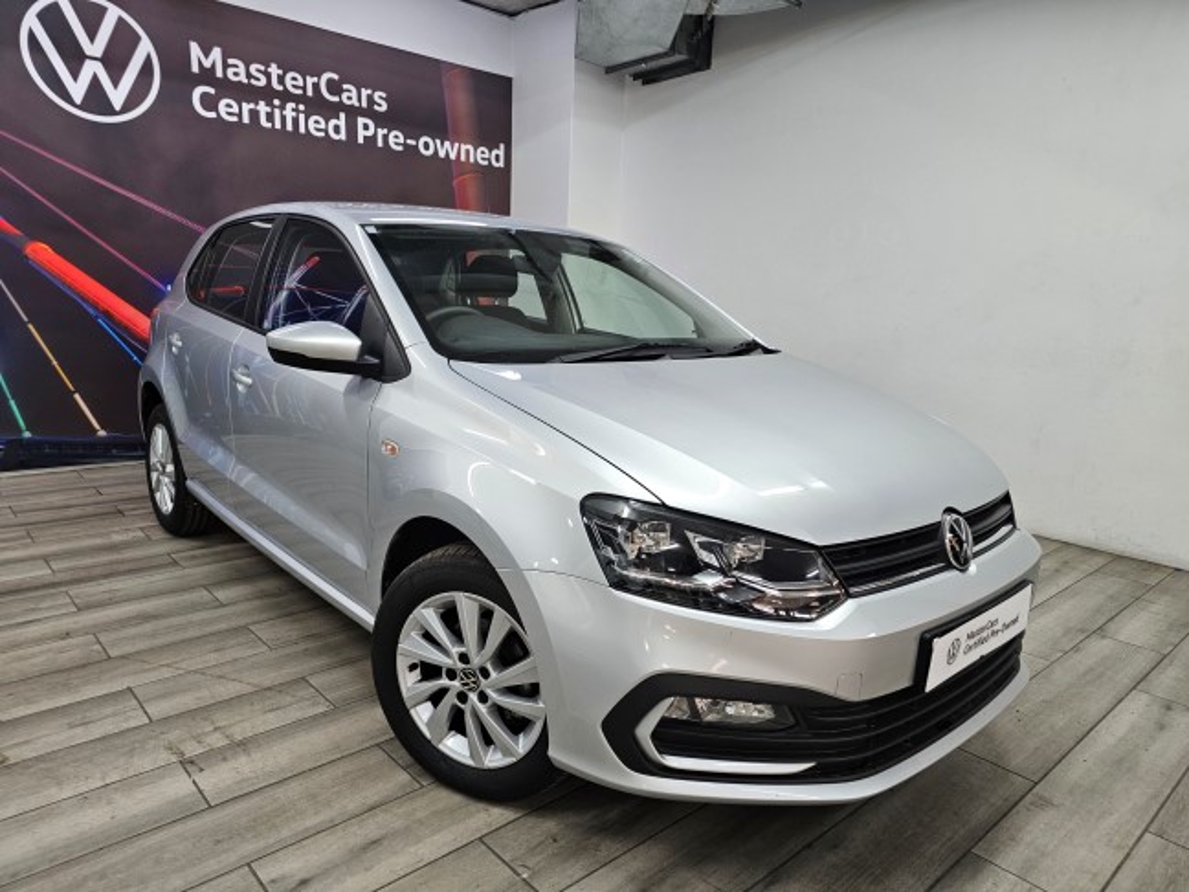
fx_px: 790
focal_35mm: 23
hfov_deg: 73.9
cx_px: 594
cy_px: 446
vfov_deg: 58.9
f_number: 1.7
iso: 250
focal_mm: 6.3
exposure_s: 1/100
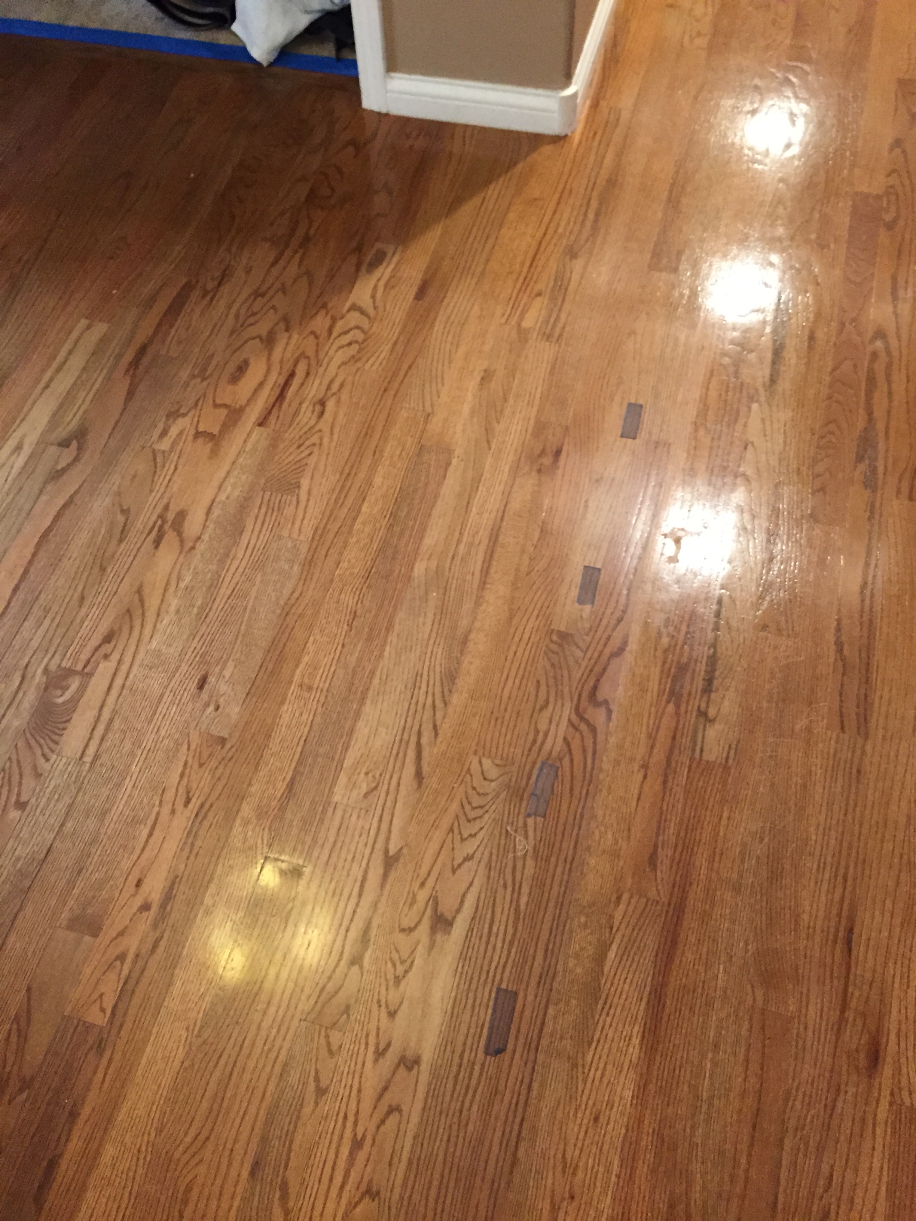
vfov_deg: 61.7
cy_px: 610
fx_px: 1023
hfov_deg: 48.2
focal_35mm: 29
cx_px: 458
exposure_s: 1/20
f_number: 2.2
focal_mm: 4.15
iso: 250
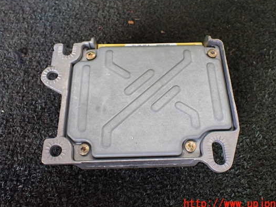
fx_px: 271
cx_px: 145
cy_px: 93
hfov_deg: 53.9
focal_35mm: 34
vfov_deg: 41.8
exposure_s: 1/125
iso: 500
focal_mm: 5.4
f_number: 2.3
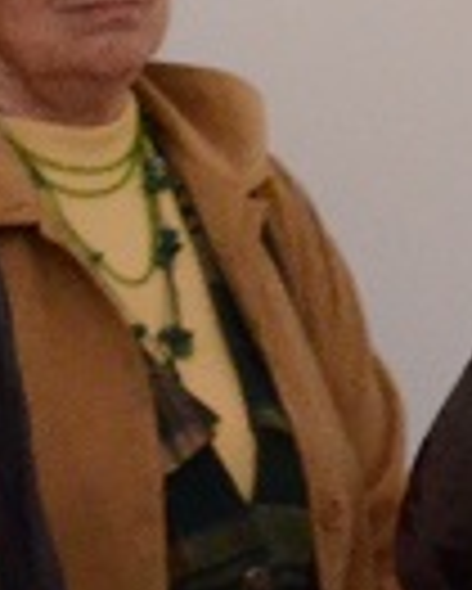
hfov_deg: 3.0
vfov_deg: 4.0
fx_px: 8511
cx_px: -1740
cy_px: 667
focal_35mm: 488
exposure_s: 1/125
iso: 3200
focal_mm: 38
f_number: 7.1
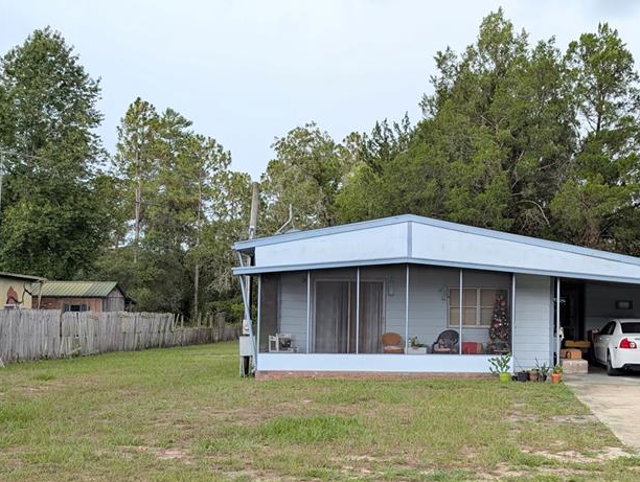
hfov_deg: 45.4
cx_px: 464
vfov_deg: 35.9
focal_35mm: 40
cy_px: 293
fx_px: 741
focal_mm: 6.9
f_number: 1.68
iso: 21
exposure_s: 1/361
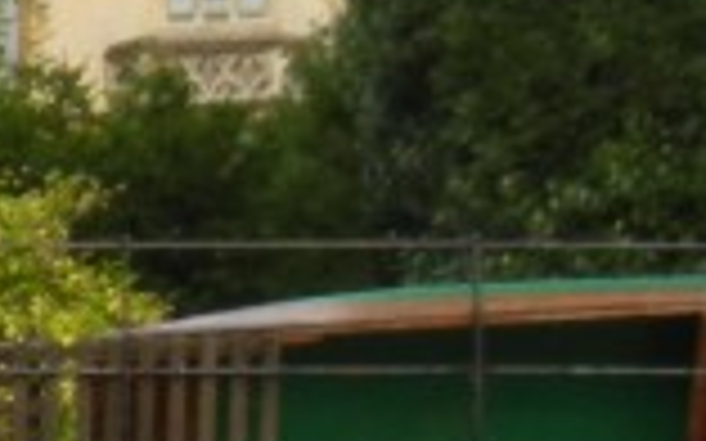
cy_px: 292
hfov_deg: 9.7
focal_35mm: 208
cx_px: -432
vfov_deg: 6.3
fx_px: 4001
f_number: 3.5
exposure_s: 1/495
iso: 160
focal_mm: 5.4
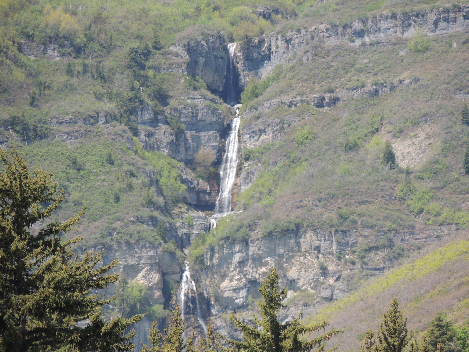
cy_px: 176
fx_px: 8129
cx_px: 234
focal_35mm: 600
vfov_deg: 2.5
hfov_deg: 3.3
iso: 220
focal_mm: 107
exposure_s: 1/800
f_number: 4.9
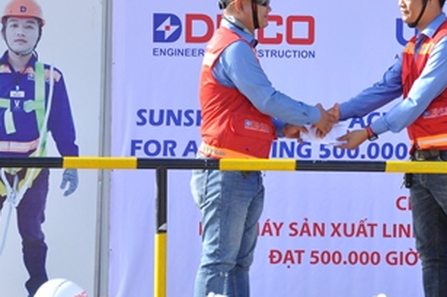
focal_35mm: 235
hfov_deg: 8.7
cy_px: 100
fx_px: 2915
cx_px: 395
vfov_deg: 5.8
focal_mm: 80
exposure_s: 1/1000
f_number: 5.3
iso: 1000
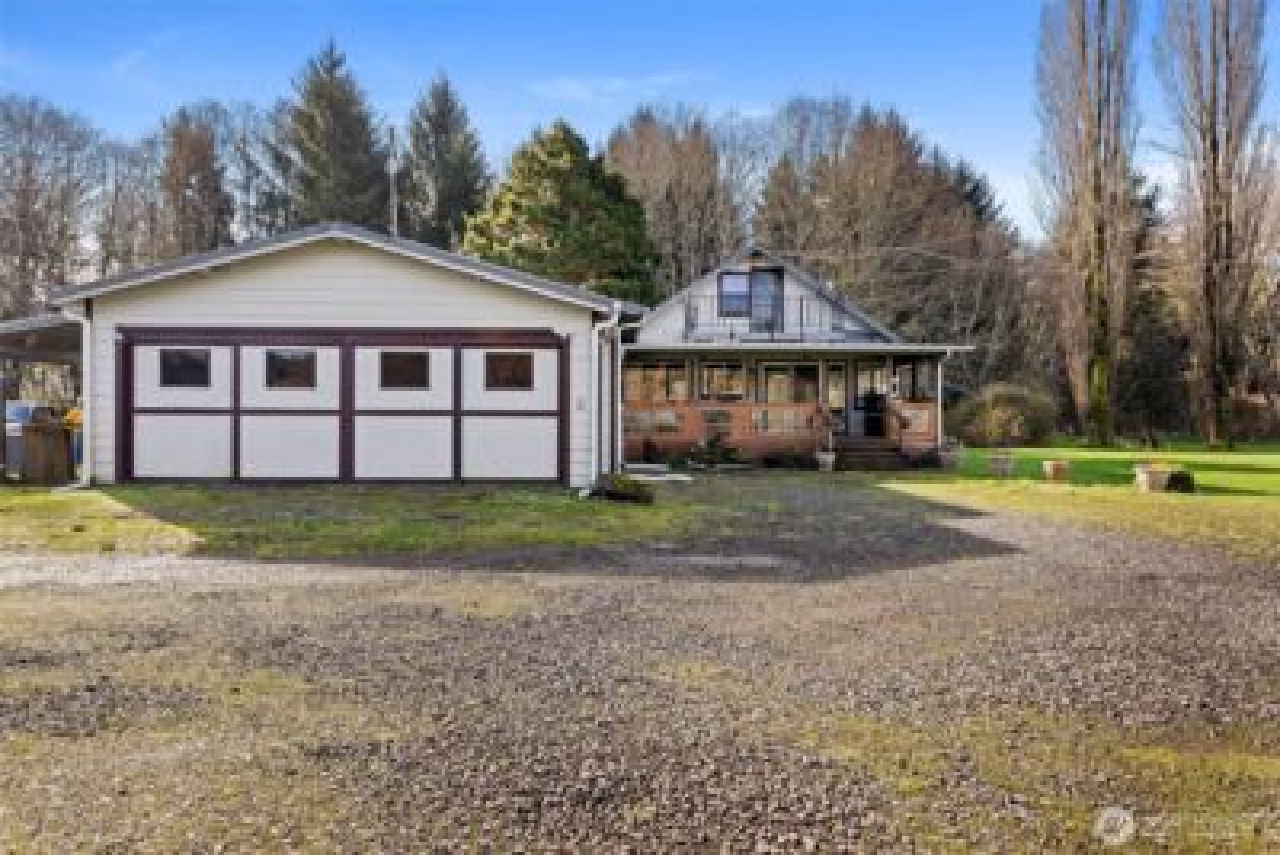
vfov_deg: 60.7
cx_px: 640
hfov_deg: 82.6
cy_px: 428
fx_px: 729
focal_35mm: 20
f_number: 8
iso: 400
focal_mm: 20.5
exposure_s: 1/200
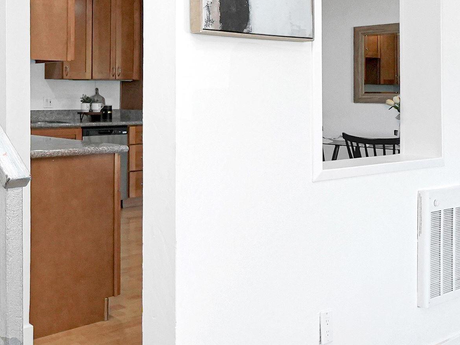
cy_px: 120
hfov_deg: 41.6
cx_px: -13
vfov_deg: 37.4
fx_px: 505
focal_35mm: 38
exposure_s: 1/250
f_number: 4
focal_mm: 10
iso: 1000
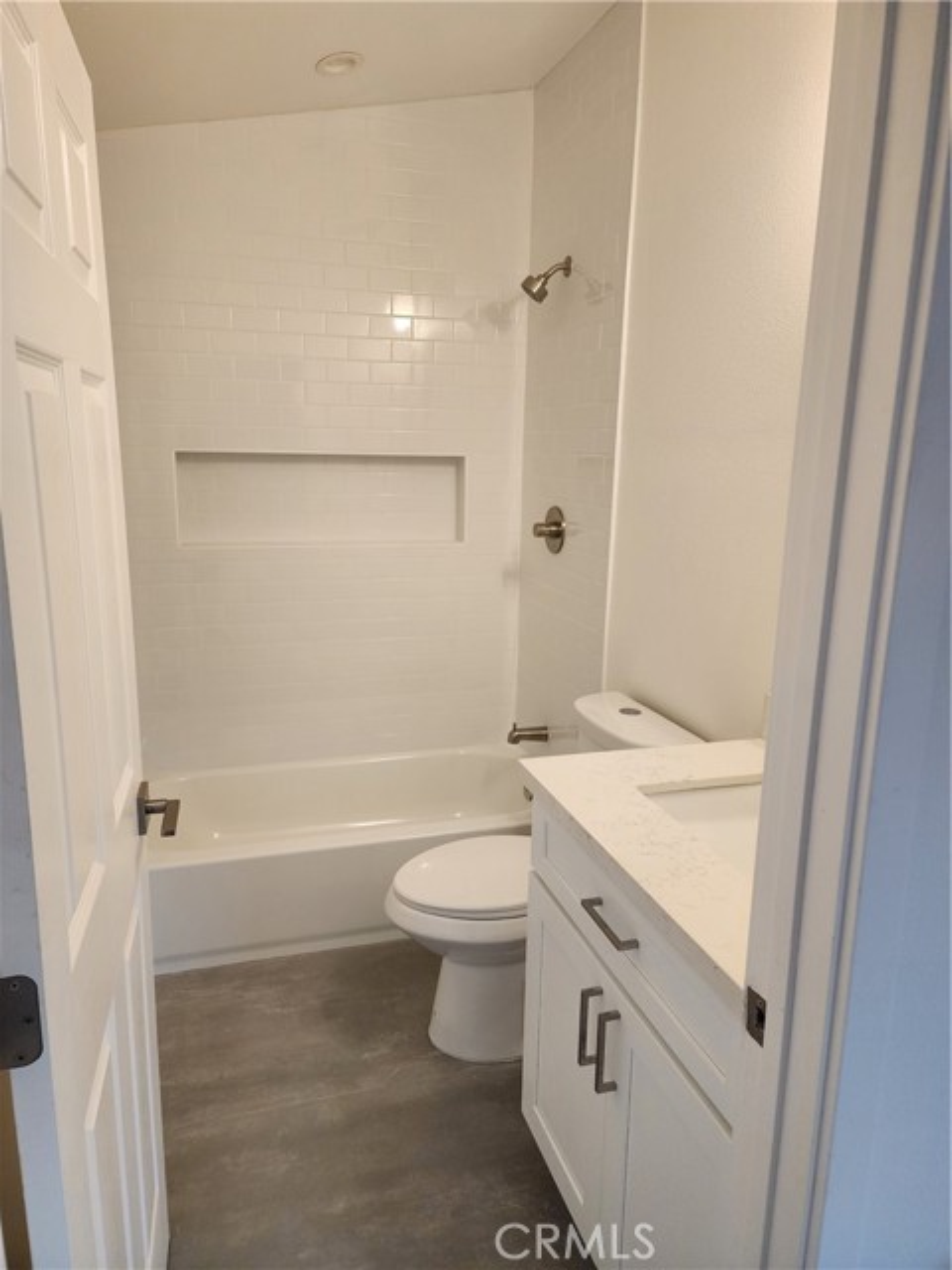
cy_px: 635
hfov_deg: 58.9
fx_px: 843
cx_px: 476
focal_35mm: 23
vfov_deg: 73.9
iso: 250
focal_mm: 6.4
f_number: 1.8
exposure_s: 1/120
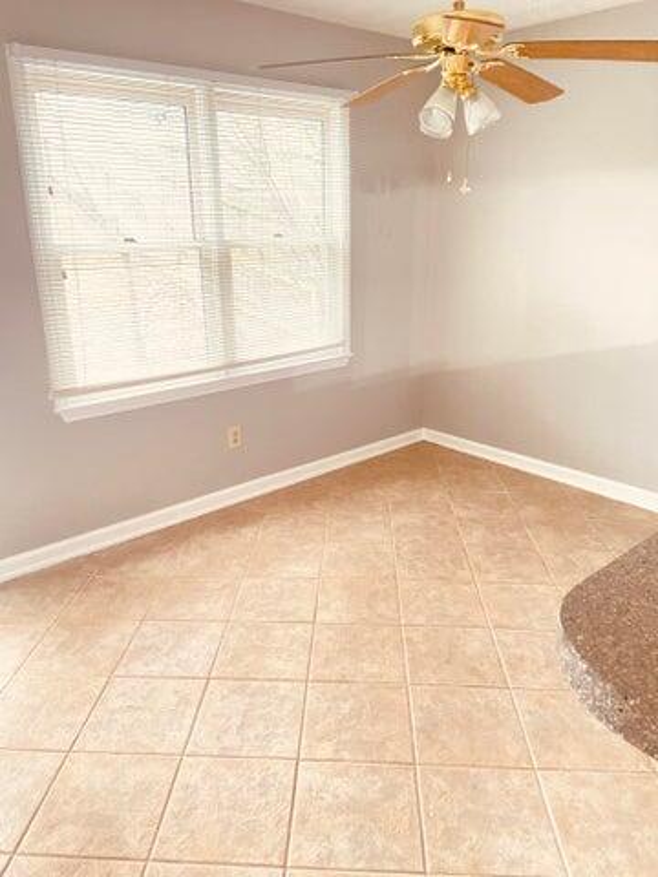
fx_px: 659
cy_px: 438
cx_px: 329
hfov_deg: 53.1
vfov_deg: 67.3
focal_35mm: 26
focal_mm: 4.25
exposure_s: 1/24
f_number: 1.8
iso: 1000
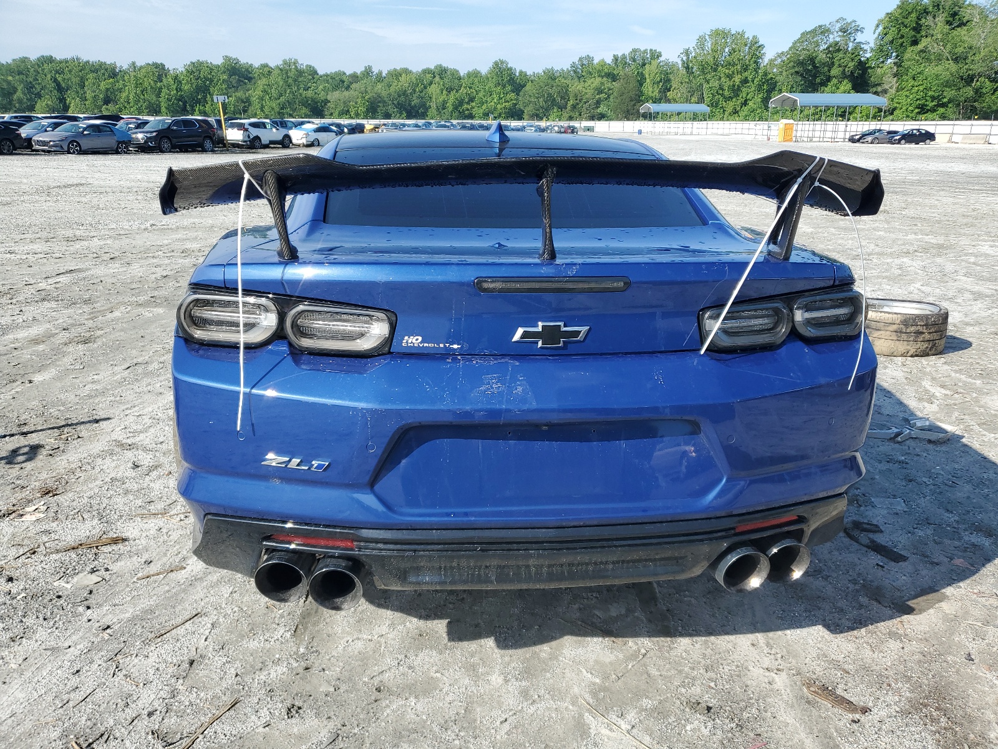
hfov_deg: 67.3
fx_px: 750
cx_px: 499
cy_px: 374
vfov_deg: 53.1
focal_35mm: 26
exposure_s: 1/2000
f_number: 1.5
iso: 50
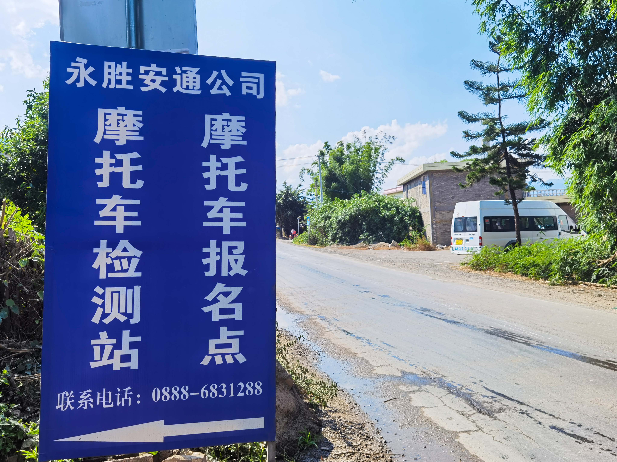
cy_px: 231
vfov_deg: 51.4
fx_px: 481
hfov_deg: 65.3
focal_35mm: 27
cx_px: 308
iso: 50
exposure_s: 1/3289
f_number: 1.9
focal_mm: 6.71
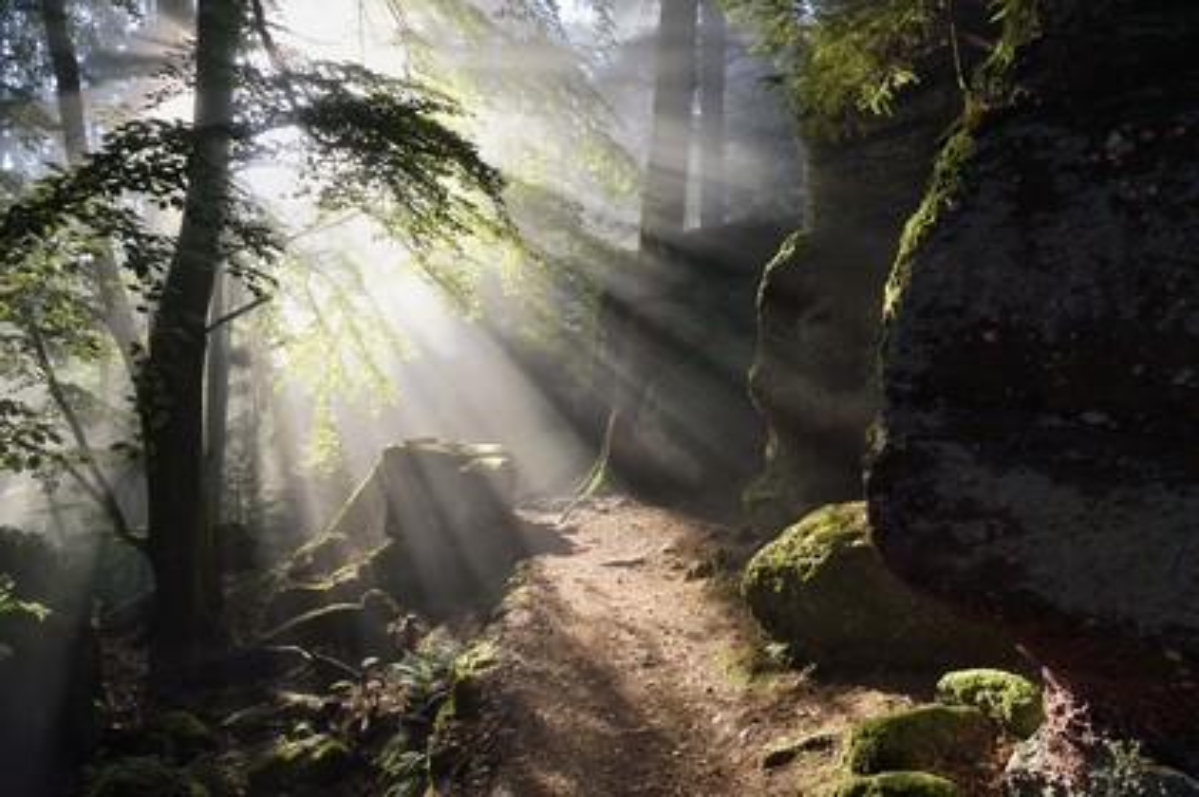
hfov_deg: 73.8
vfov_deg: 53.1
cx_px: 600
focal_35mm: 24
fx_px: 799
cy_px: 398
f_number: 9
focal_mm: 24
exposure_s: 1/125
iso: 400
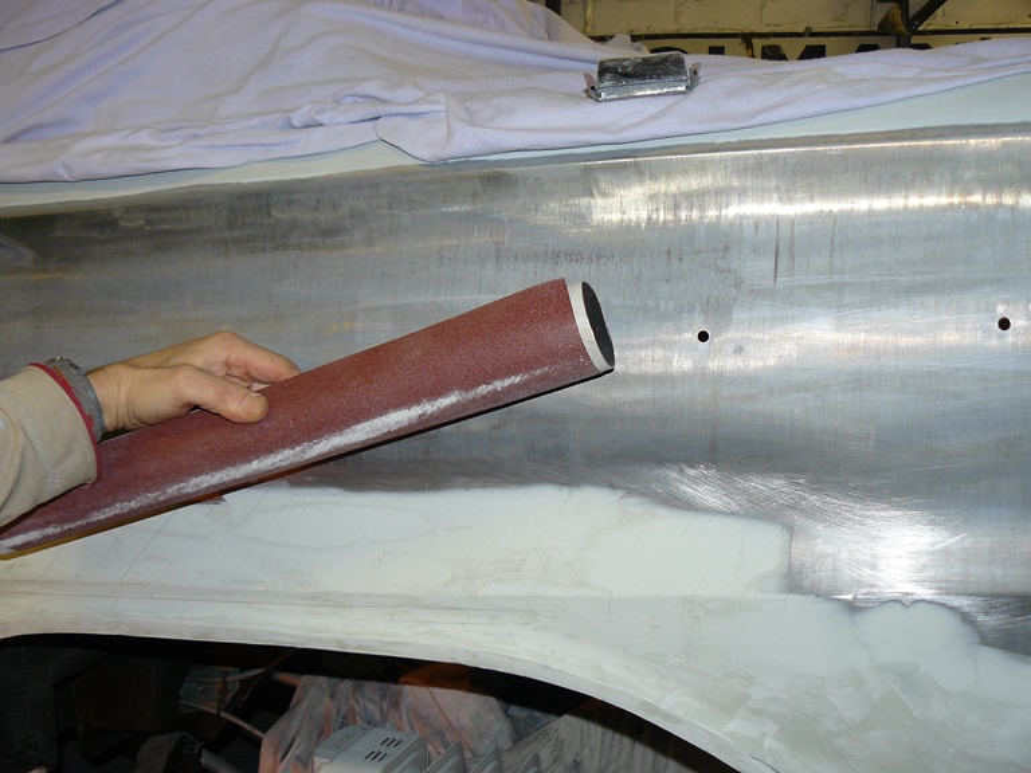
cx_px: 516
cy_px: 386
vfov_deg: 38.7
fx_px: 1102
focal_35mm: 37
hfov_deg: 50.1
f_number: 2.8
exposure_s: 1/30
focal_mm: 6.2
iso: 100
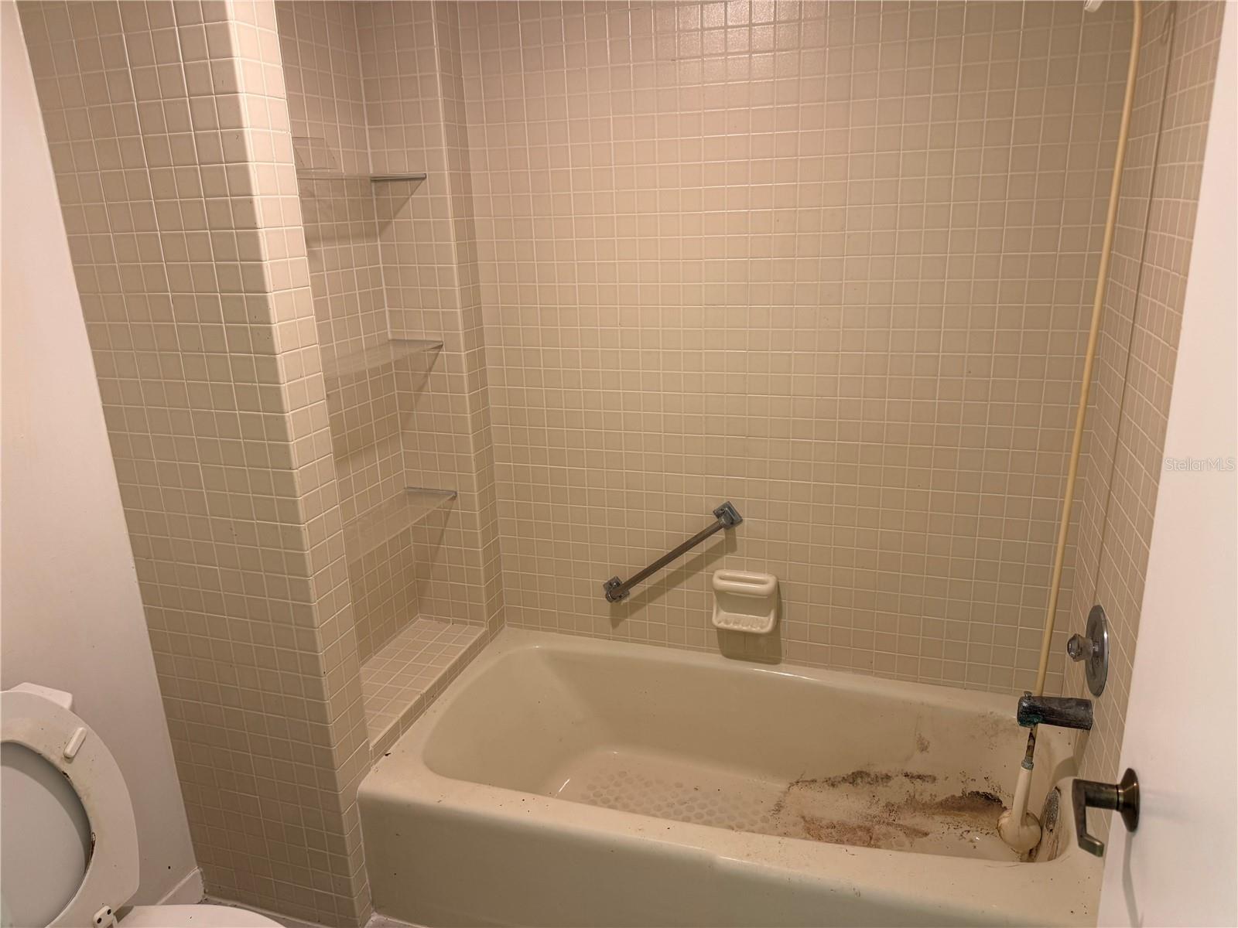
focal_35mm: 24
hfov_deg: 71.6
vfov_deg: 56.8
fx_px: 858
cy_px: 464
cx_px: 619
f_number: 1.78
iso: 125
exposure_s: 1/60
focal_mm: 6.76
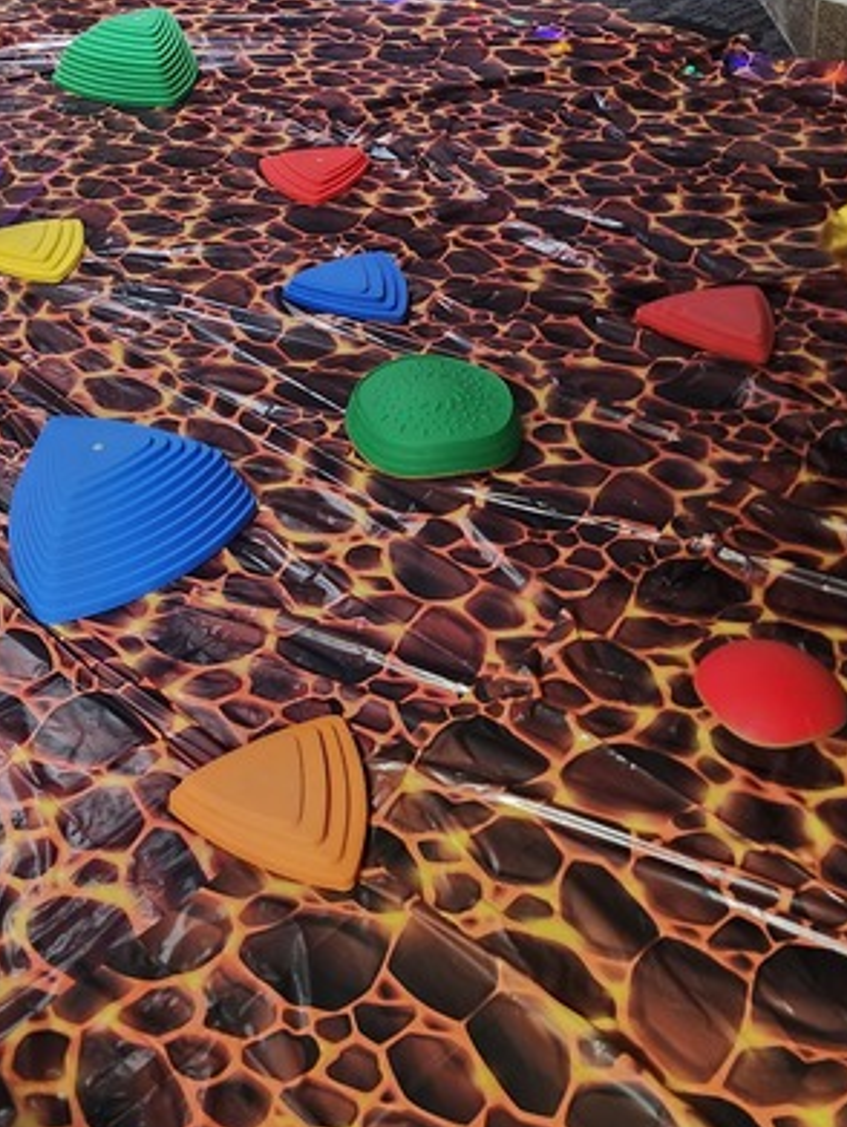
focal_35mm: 47
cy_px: 95
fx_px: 1531
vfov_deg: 37.5
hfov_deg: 30.4
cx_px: 210
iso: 640
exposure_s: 1/30
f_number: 1.8
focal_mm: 5.54
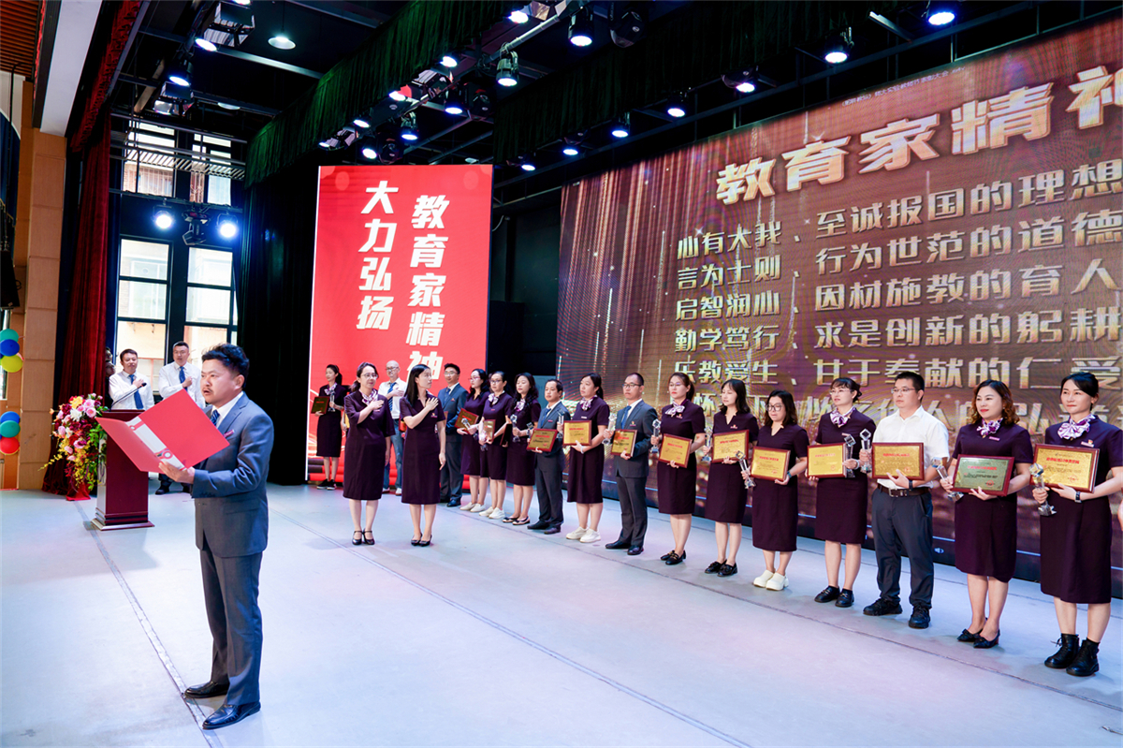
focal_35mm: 24
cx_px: 562
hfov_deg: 73.8
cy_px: 374
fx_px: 748
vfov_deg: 53.1
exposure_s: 1/125
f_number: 4
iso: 400
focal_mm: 24
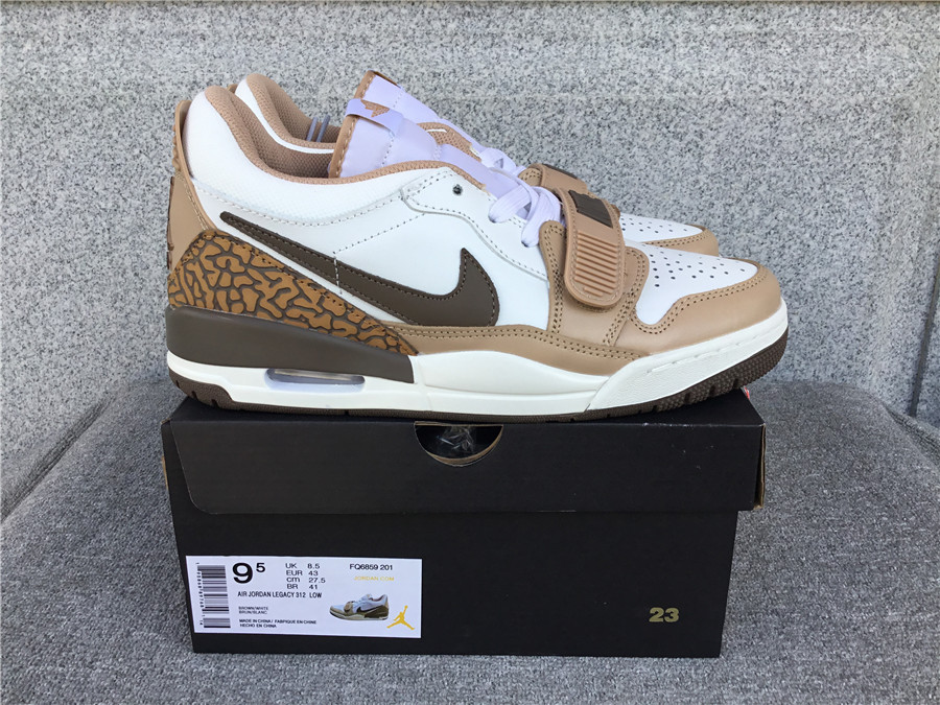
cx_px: 470
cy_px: 352
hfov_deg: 58.4
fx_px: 842
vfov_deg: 45.4
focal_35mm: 31
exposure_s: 1/342
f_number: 2.4
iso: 25
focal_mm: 3.3
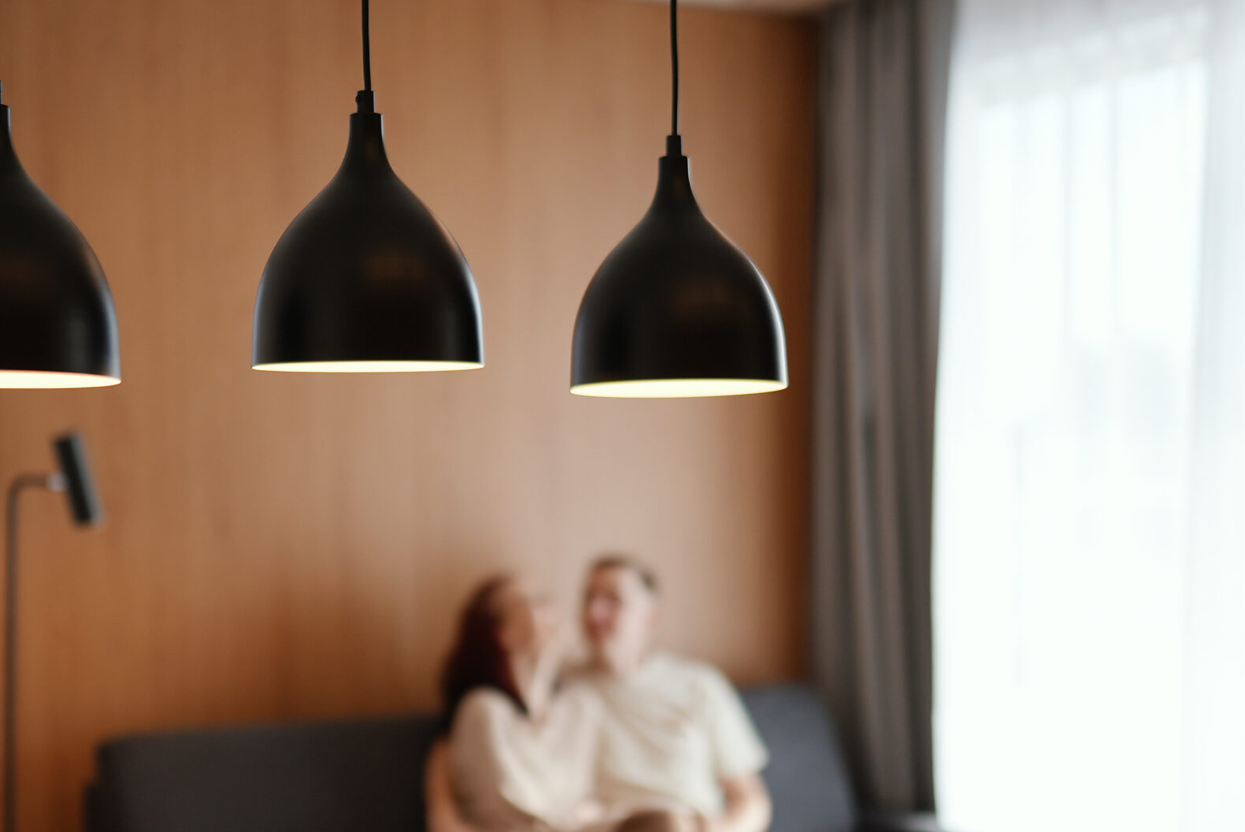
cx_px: 512
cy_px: 565
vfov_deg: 23.7
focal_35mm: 57
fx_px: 1972
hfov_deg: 34.9
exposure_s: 1/1600
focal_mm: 35
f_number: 1.4
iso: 100
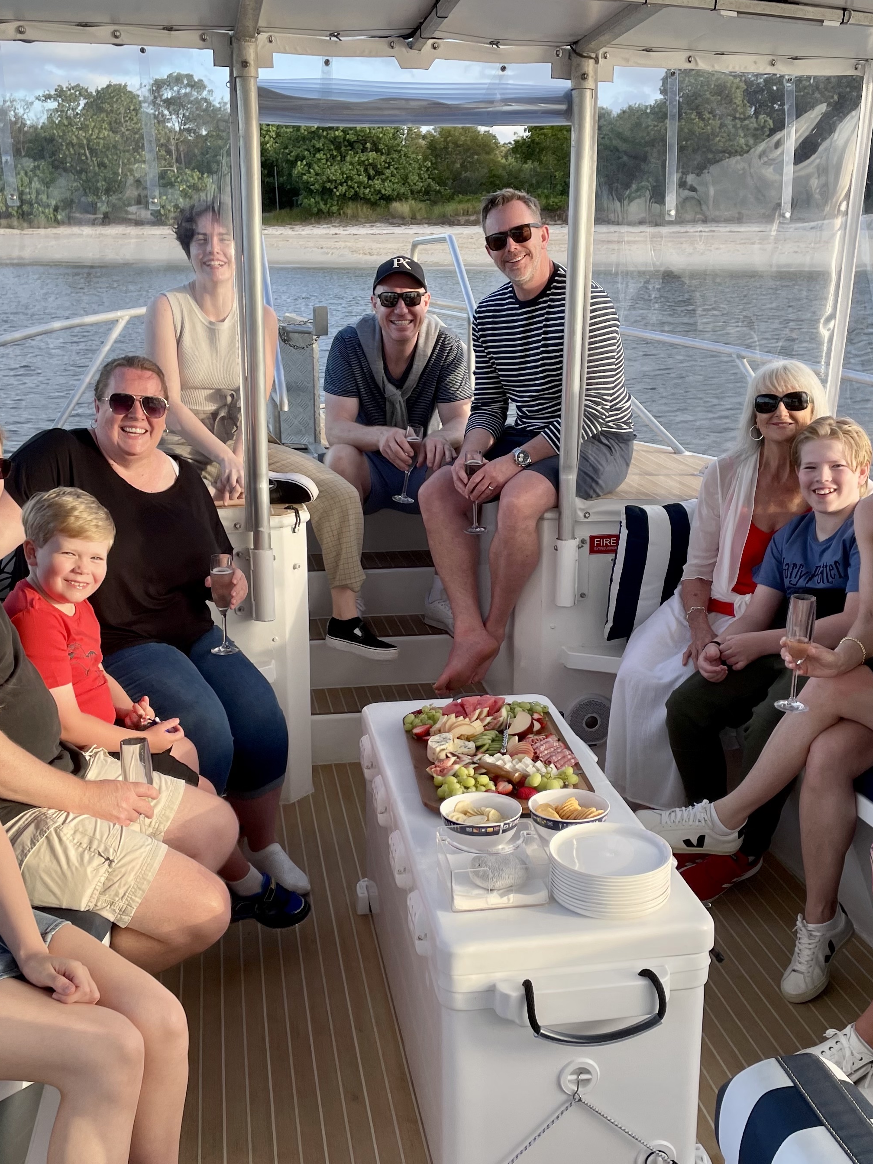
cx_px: 473
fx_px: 1311
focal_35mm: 39
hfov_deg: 36.8
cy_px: 651
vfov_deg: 47.8
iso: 32
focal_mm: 4.2
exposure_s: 1/498
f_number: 1.6
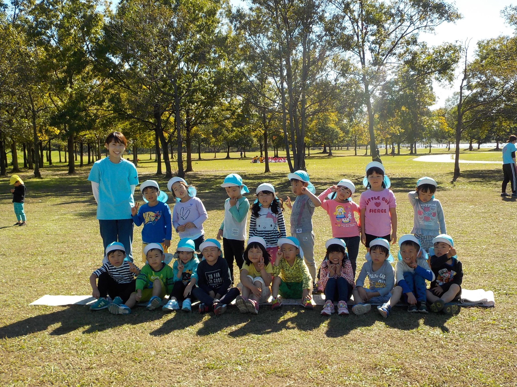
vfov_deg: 37.7
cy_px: 194
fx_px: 568
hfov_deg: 49.0
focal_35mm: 38
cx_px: 258
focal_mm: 5.2
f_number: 3.7
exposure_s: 1/640
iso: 125
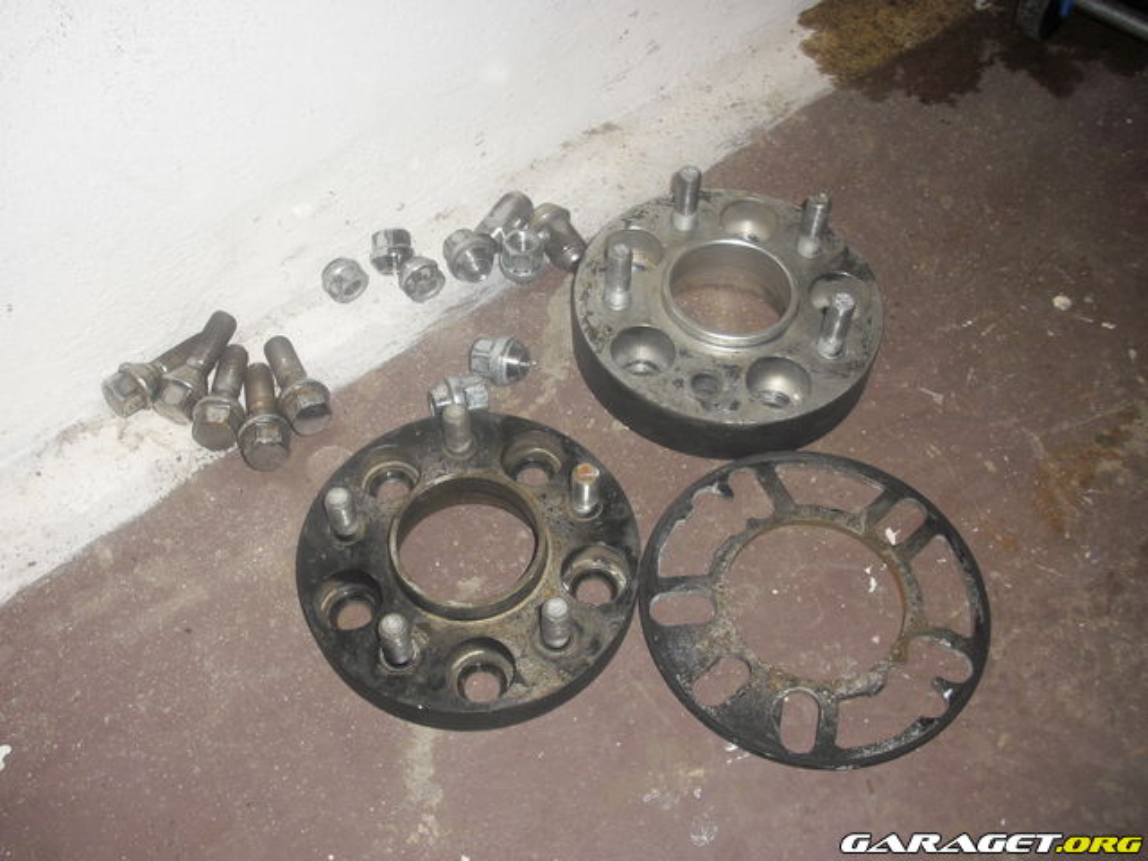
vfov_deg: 37.7
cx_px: 574
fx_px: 1260
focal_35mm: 38
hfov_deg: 49.0
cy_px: 430
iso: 100
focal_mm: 6.2
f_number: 2.8
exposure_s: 1/60
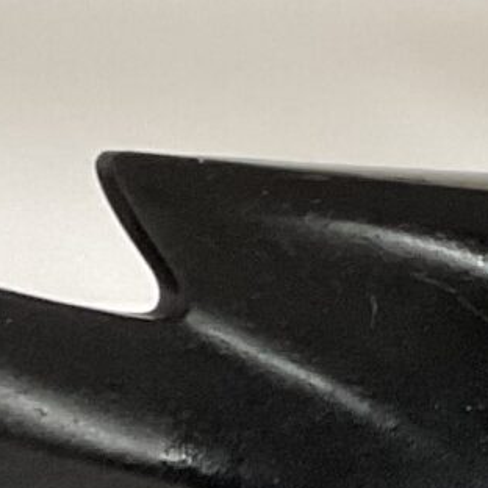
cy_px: 624
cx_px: 735
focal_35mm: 210
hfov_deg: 8.2
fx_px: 3349
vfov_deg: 8.2
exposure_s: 1/50
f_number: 1.8
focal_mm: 3
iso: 64
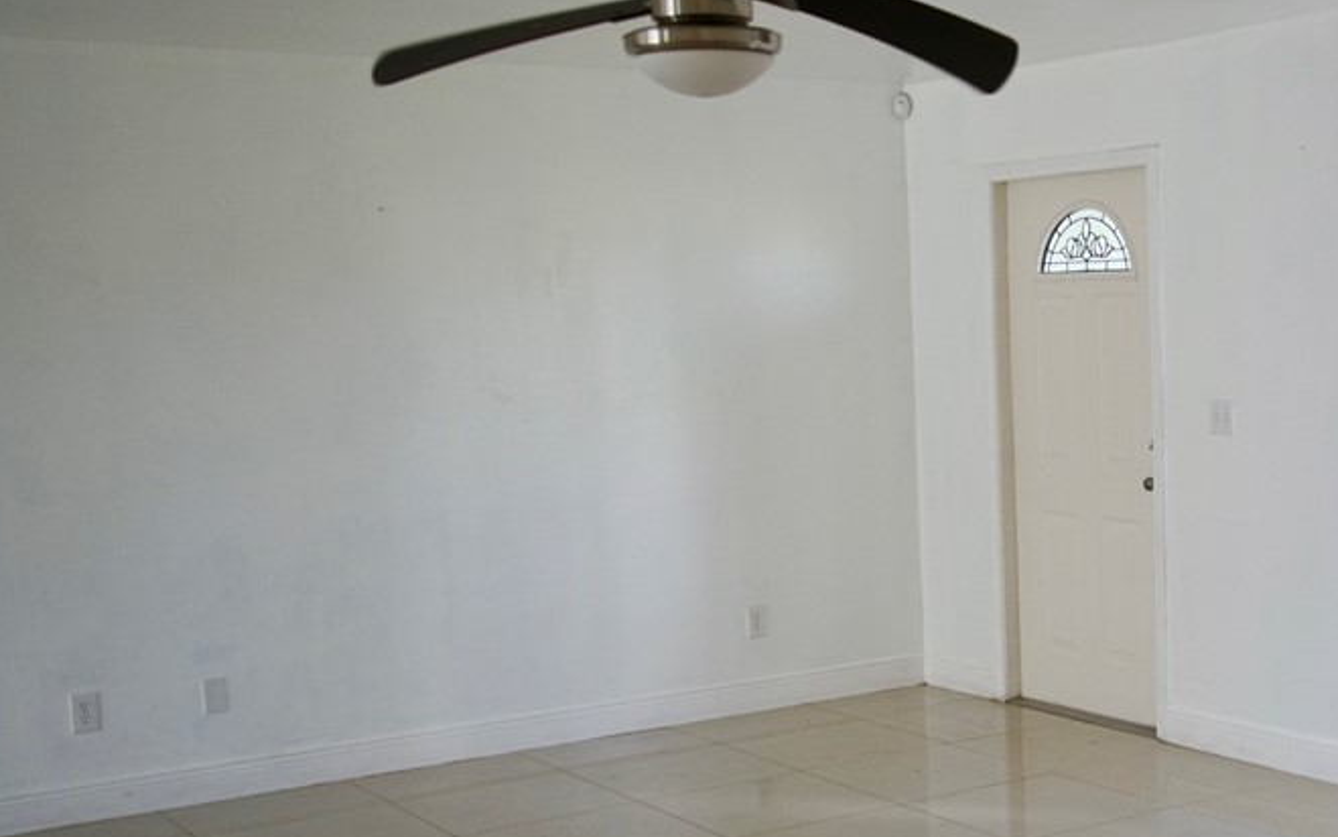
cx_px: 1018
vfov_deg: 24.7
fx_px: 1896
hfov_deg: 37.8
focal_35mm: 52
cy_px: 562
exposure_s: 1/160
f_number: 4
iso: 1000
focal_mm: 31
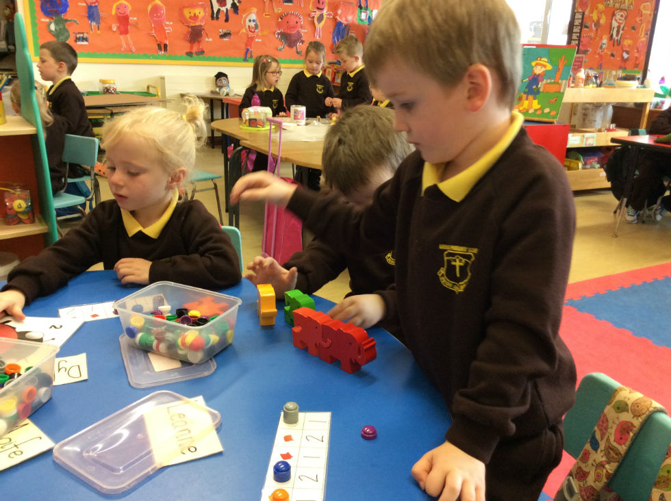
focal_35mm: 32
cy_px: 250
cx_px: 336
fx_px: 619
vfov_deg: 44.1
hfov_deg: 56.9
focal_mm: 3.3
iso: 100
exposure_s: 1/24
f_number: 2.4
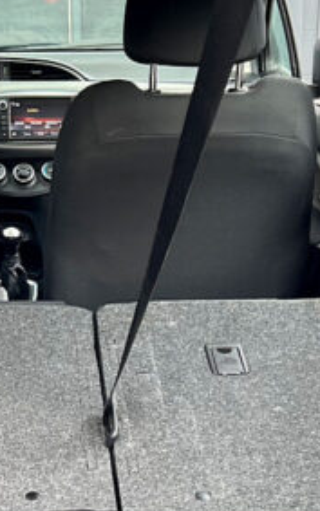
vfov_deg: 26.0
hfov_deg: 16.5
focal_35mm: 78
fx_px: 1088
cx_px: 33
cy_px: 412
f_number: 1.5
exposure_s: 1/121
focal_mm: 5.7
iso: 80
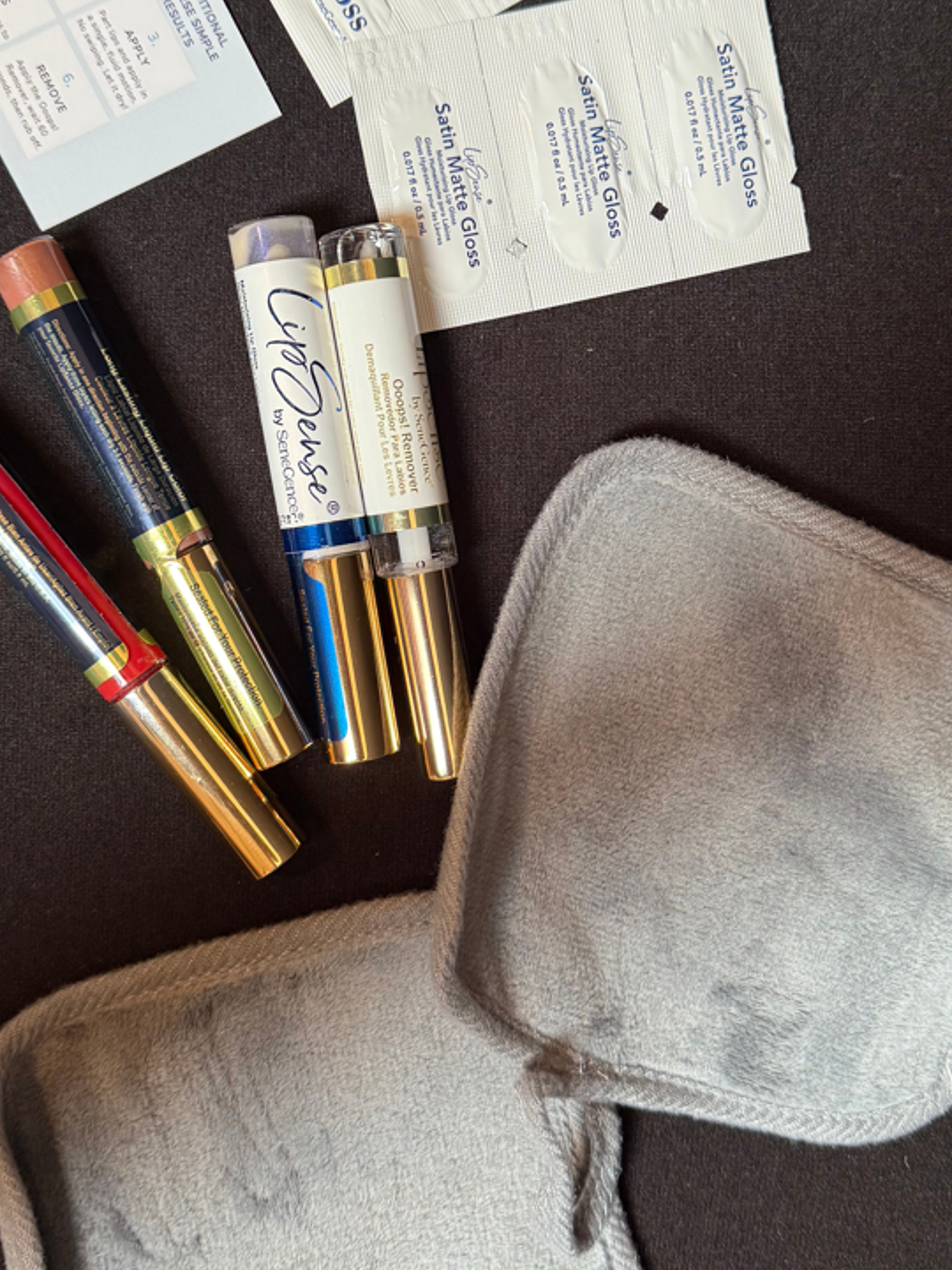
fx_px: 1467
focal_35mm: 40
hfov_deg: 36.0
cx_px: 495
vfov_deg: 46.7
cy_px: 542
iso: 160
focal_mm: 6.76
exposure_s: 1/60
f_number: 1.78
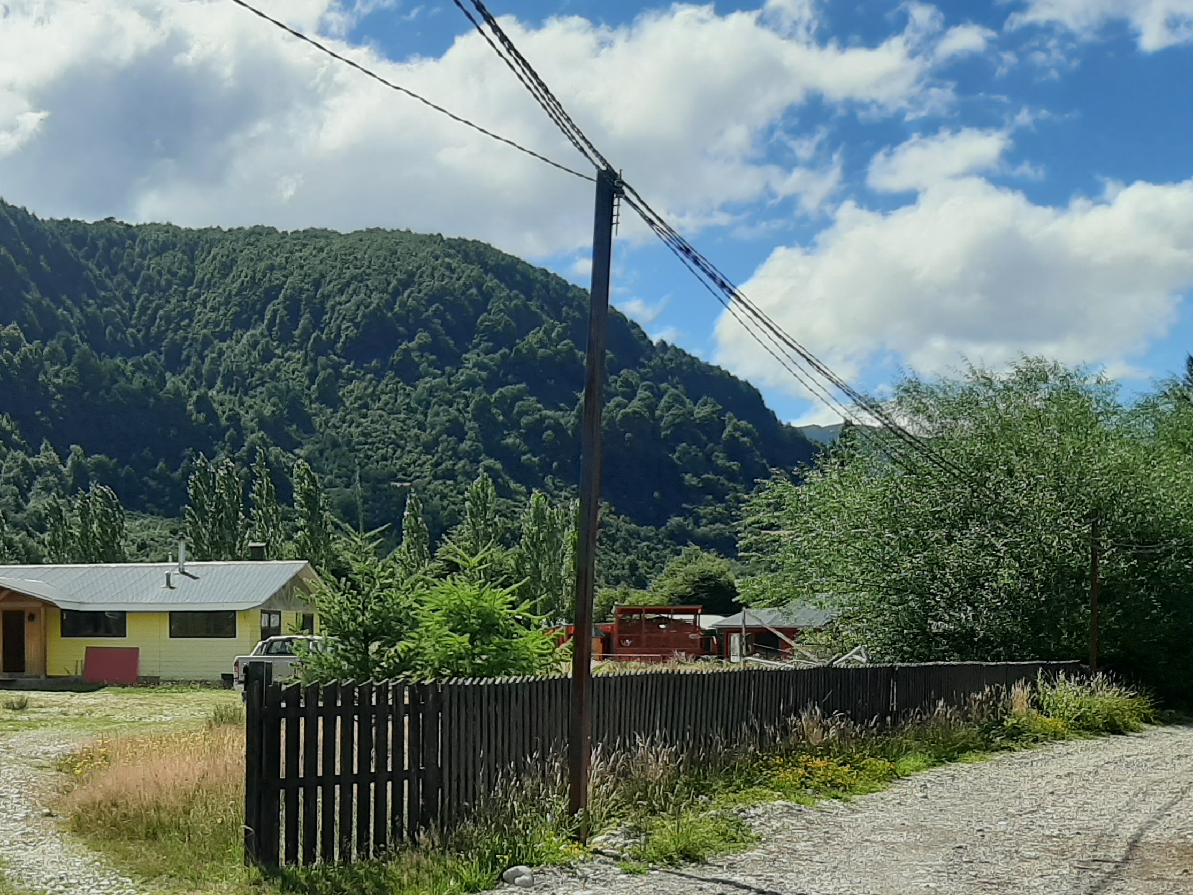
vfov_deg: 30.4
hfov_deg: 39.2
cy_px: 674
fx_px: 1620
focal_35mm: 47
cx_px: 273
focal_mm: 3.93
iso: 40
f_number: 1.7
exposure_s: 1/3759
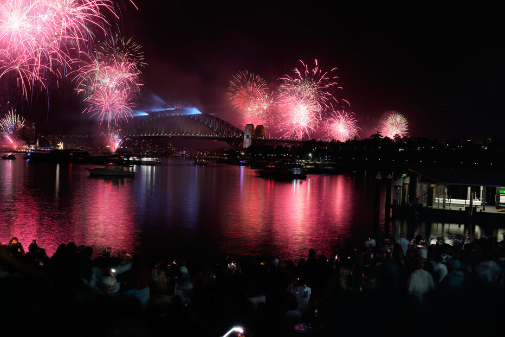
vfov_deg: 36.9
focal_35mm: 36
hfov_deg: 53.1
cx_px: 252
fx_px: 505
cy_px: 168
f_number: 13
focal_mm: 36
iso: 100
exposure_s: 36
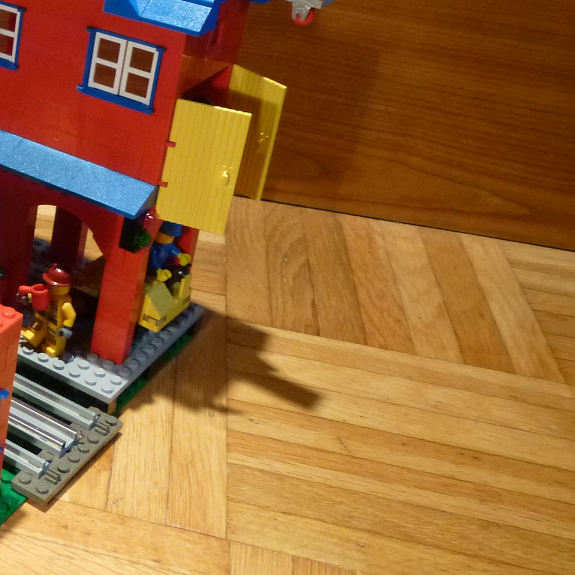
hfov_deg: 26.8
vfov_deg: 30.8
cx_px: -151
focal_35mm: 55
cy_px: 174
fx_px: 1034
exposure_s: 1/40
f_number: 3.3
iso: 400
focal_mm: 4.3
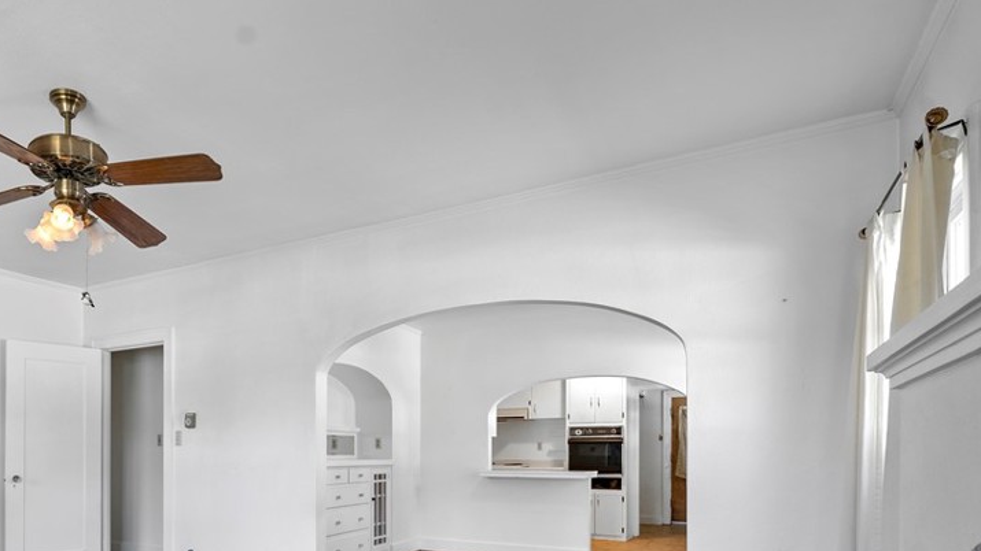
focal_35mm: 24
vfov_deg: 44.9
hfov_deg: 73.5
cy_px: 453
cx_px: 311
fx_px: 624
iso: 250
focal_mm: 16
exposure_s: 1/4
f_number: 6.3
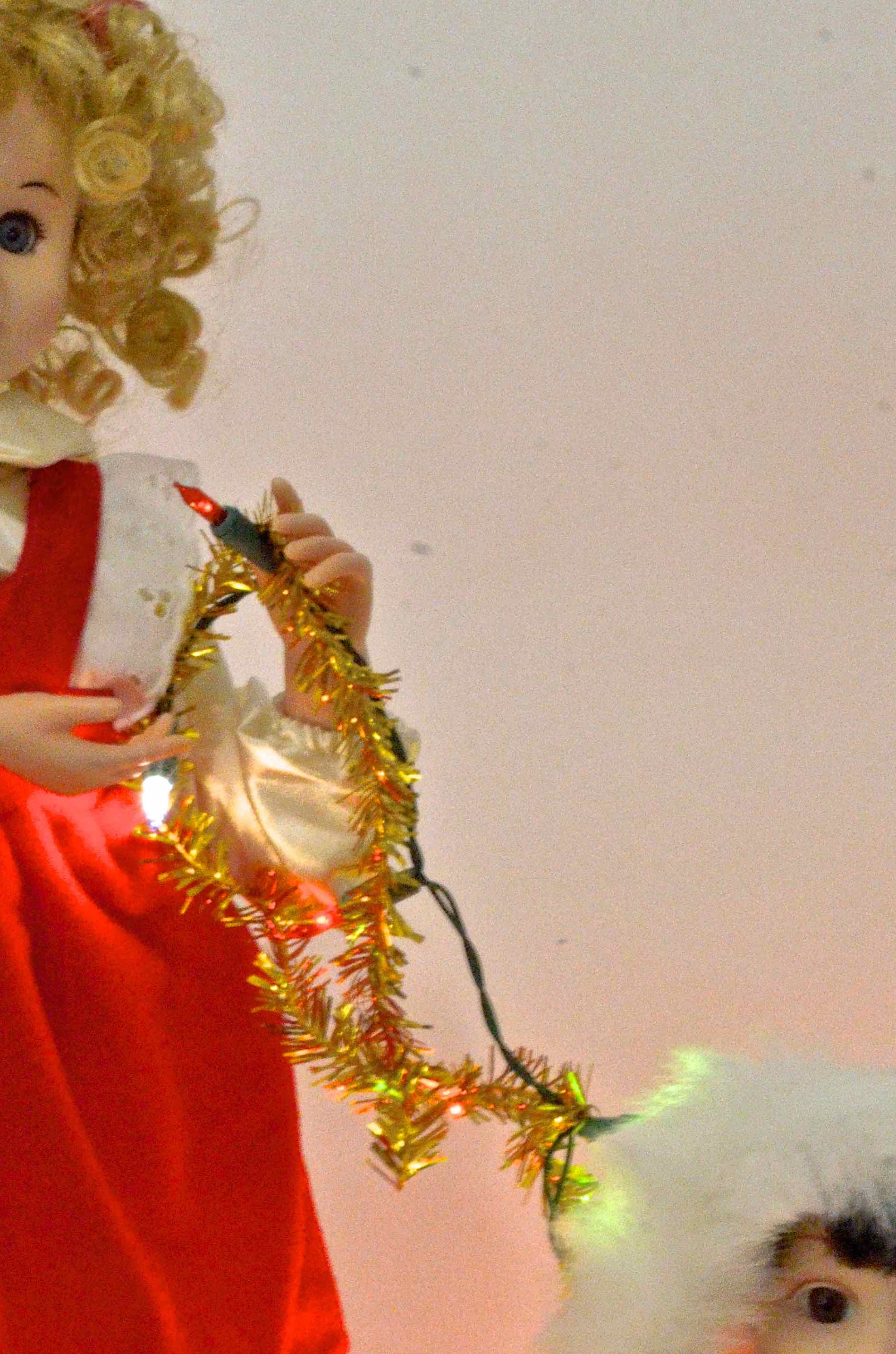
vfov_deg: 14.4
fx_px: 5320
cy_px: 989
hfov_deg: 9.6
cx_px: 145
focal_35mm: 142
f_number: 20
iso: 4000
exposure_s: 1/20
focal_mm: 55
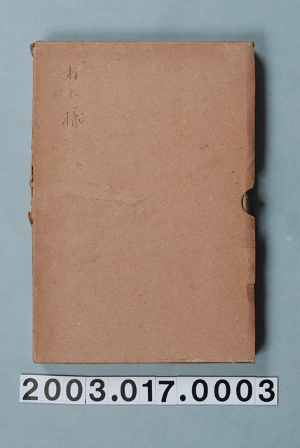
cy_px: 224
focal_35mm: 78
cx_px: 150
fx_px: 973
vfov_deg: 26.0
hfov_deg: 17.5
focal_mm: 52
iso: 200
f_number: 11
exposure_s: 1/125
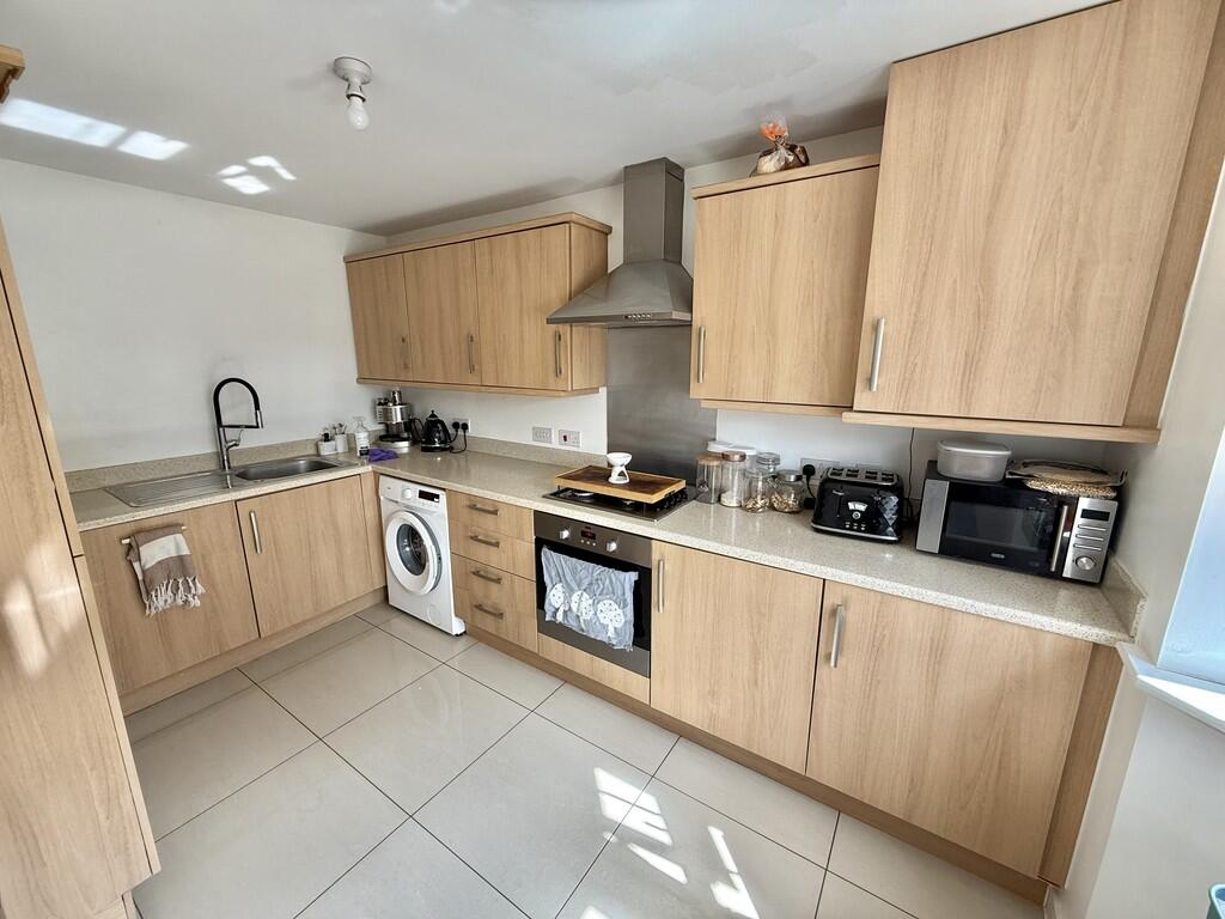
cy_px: 460
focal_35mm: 14
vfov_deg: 85.7
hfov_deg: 102.1
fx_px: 495
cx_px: 612
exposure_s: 1/99
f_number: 2.2
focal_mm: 2.22
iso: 100
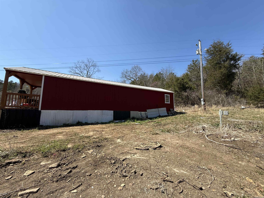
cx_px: 132
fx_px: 107
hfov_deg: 102.1
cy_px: 99
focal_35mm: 14
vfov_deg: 85.7
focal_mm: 2.22
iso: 50
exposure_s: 1/1167
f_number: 2.2
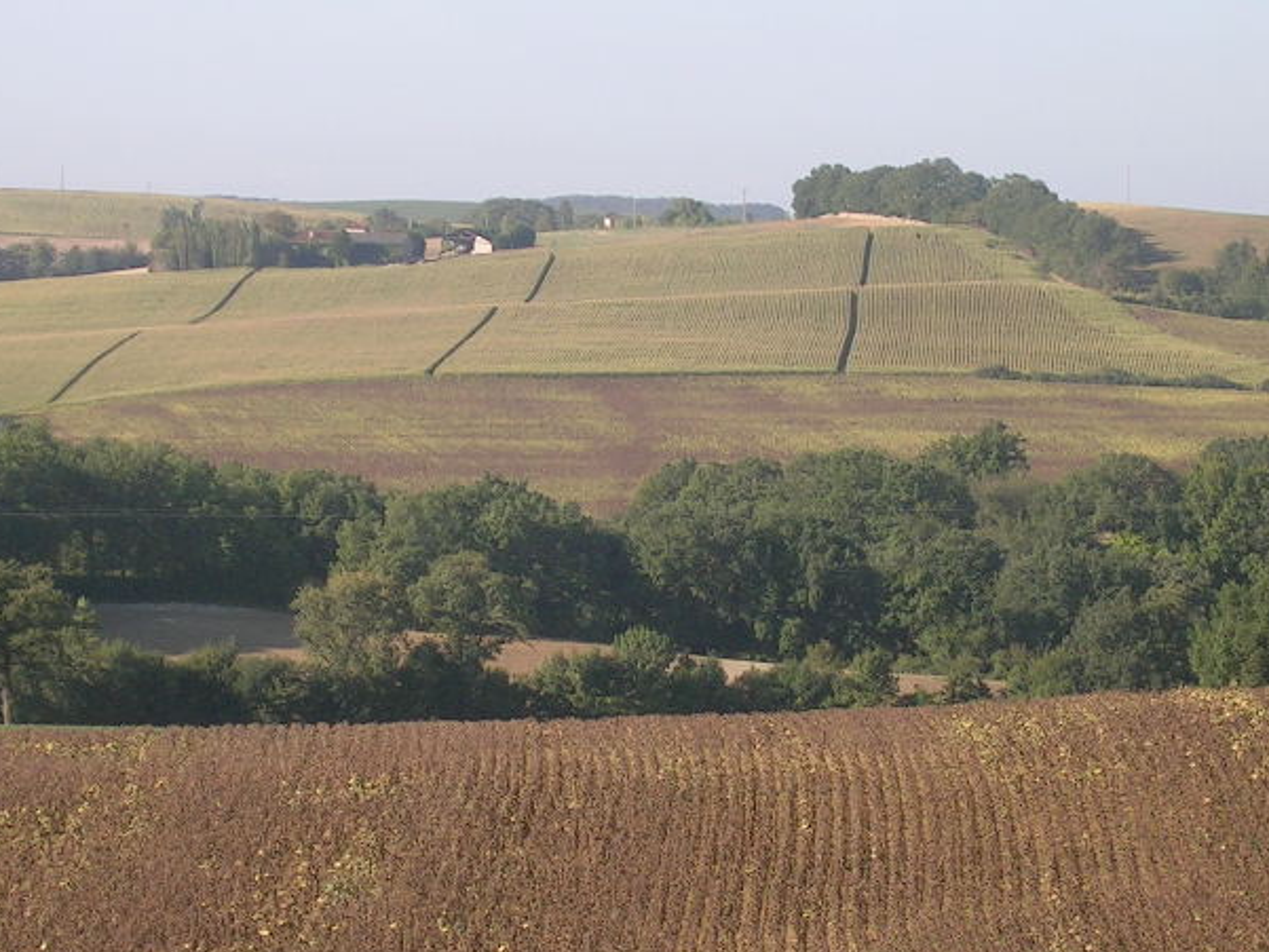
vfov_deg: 8.3
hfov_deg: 11.0
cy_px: 469
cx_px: 526
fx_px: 6563
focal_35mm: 179
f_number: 4.9
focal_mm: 16.2
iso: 50
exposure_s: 1/246
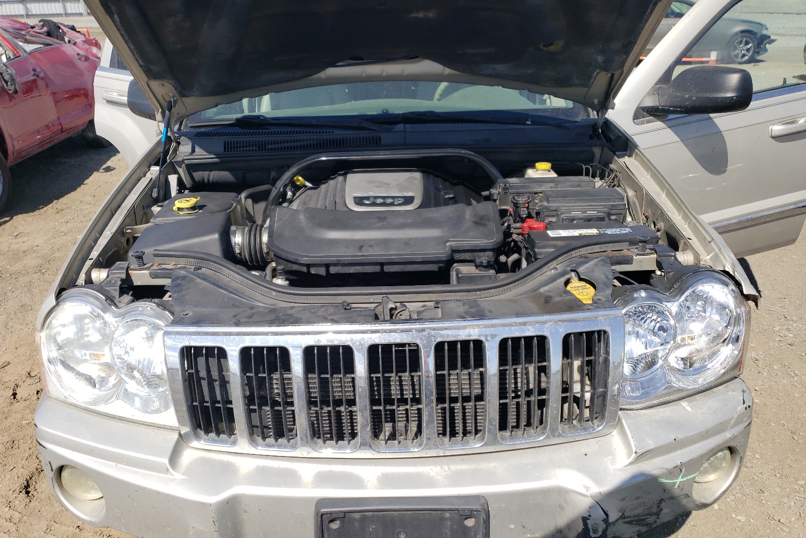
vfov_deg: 46.3
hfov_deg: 65.5
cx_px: 394
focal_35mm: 28
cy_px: 300
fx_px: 627
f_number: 1.5
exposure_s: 1/2500
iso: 50
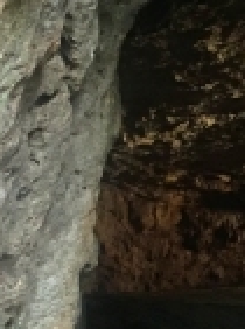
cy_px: 201
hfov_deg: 8.8
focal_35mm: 165
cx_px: 334
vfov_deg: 12.0
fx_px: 1564
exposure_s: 1/30
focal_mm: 4.15
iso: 125
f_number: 2.2
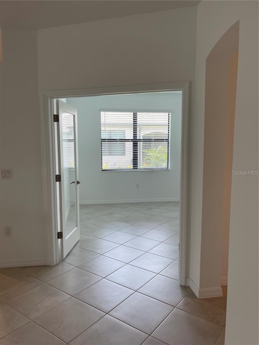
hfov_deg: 53.1
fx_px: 259
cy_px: 172
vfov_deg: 67.3
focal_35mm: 26
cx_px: 130
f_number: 1.6
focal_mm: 5.1
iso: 40
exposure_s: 1/120
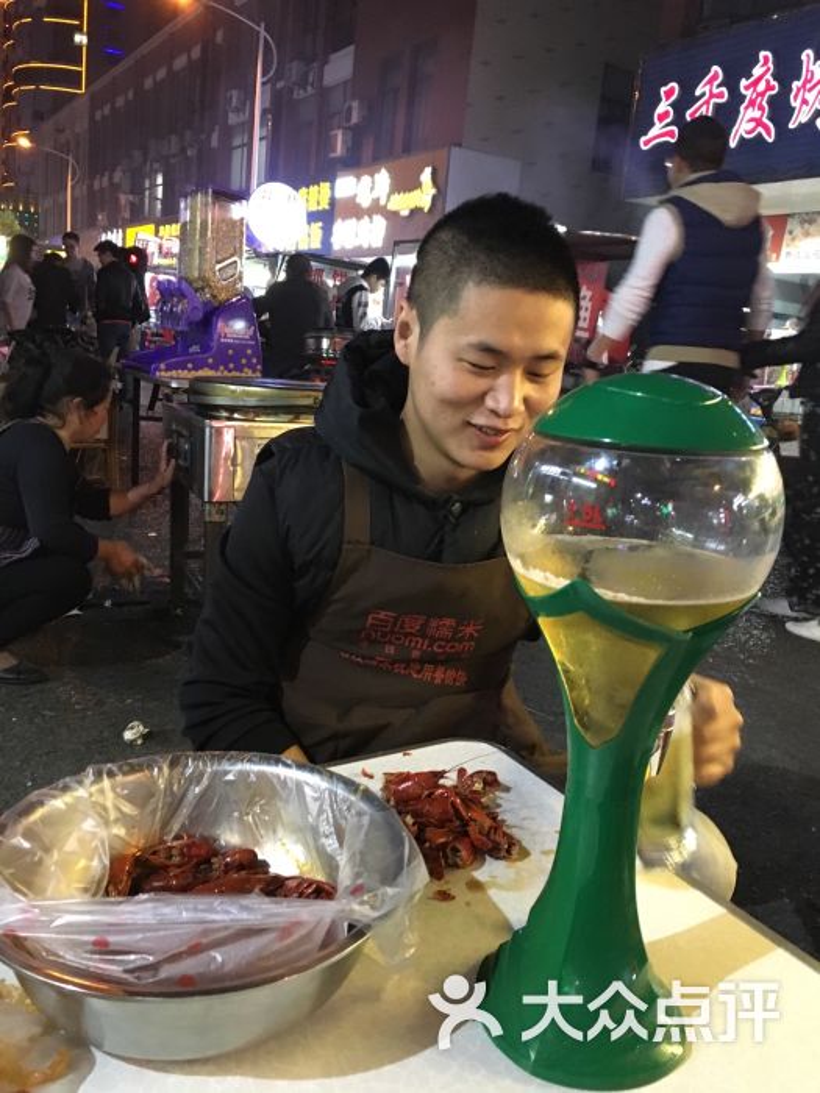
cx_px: 410
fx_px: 916
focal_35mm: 29
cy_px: 546
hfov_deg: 48.2
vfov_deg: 61.7
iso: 320
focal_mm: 4.15
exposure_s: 1/17
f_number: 2.2
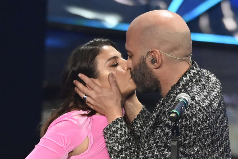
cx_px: 119
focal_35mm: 300
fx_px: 1983
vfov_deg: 4.6
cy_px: 80
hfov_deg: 6.9
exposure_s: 1/800
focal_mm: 300
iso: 4000
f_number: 3.2
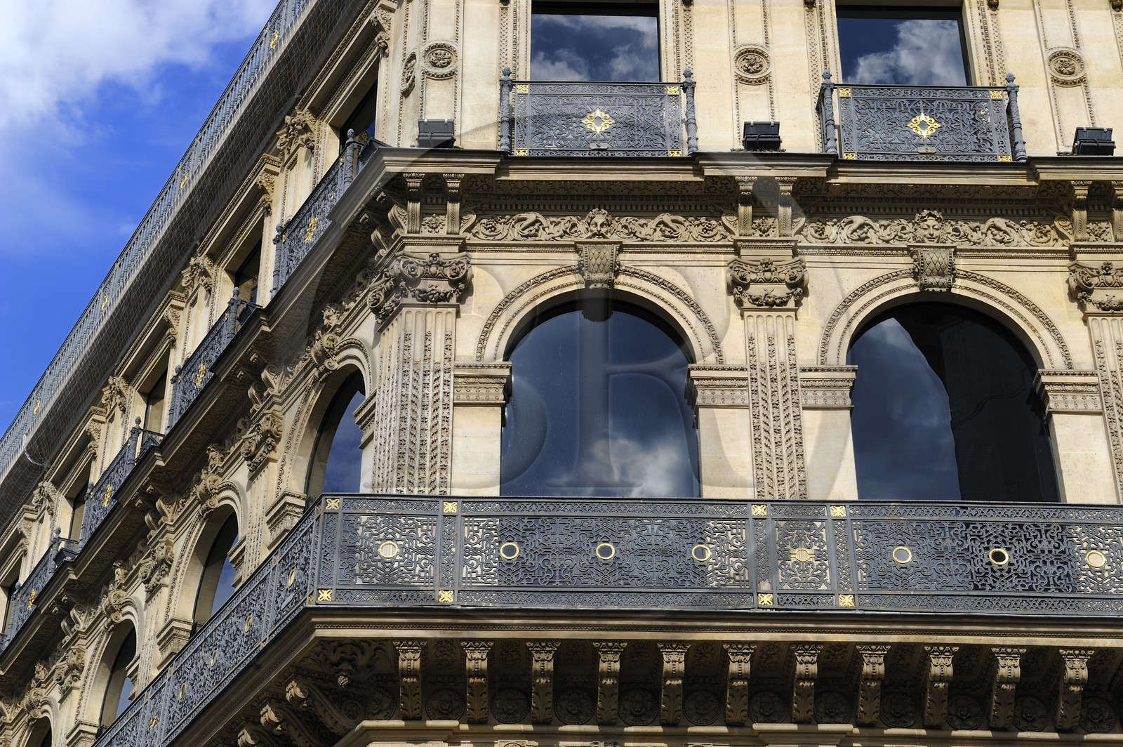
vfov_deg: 21.9
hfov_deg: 32.4
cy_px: 374
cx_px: 562
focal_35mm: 62
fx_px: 1932
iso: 200
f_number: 11
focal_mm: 62
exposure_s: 1/160
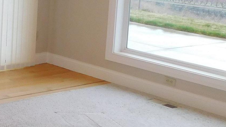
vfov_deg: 13.1
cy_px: -9
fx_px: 545
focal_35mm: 91
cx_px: -135
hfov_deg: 19.6
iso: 125
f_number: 3
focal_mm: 4
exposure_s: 1/50
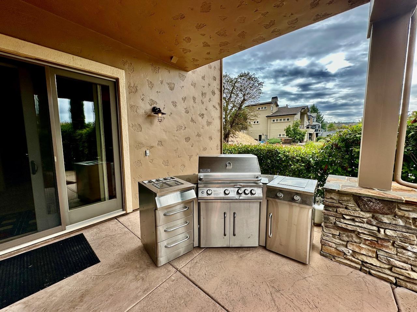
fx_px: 169
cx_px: 208
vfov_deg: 85.7
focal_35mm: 14
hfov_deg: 102.1
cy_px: 156
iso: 40
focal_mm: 2.22
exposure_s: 1/473
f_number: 2.2
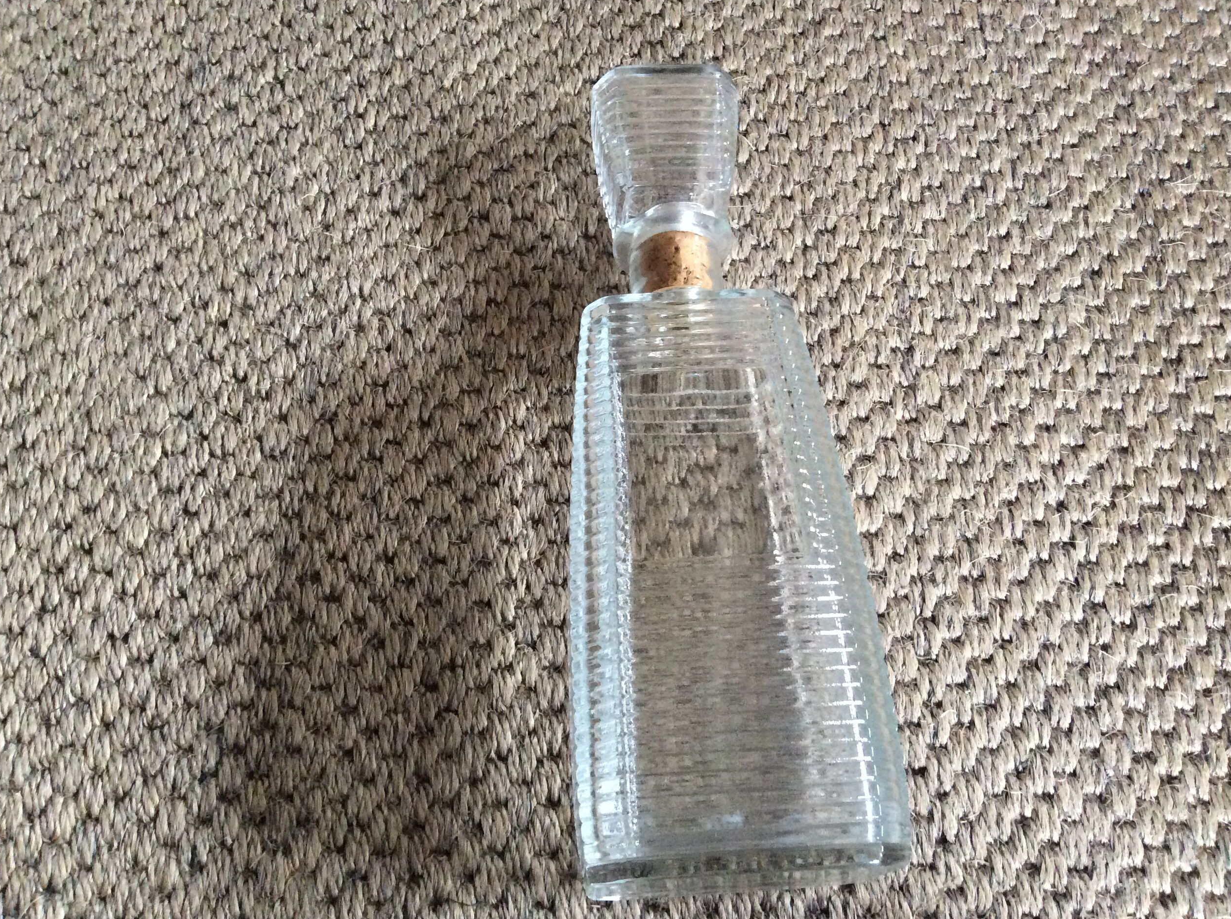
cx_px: 613
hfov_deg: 55.4
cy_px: 460
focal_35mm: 33
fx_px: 1172
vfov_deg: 42.8
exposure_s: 1/25
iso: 320
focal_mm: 3.3
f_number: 2.4
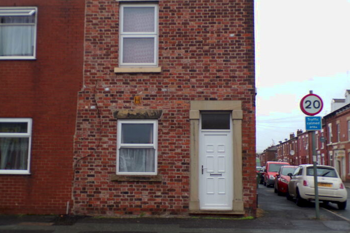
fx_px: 379
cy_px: 124
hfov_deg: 49.6
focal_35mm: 39
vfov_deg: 34.2
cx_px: 175
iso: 80
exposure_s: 1/160
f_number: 3.3
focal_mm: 6.6
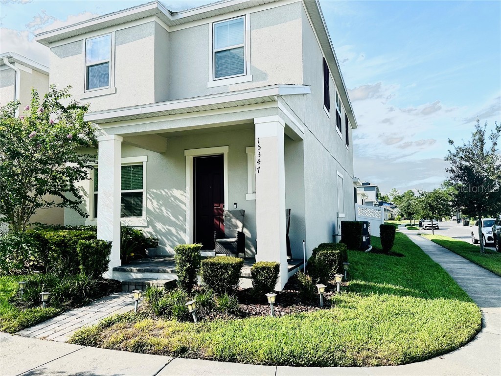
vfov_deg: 56.8
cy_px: 188
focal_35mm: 24
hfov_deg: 71.6
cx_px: 250
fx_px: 347
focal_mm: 6.86
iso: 80
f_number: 1.78
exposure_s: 1/3717
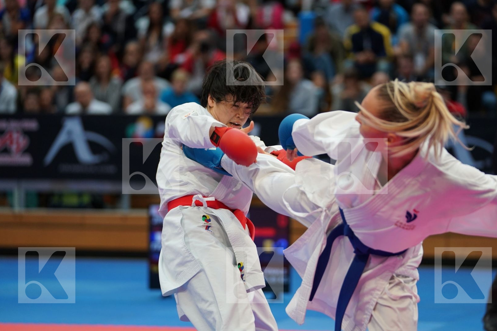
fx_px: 2043
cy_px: 166
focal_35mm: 148
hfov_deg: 13.9
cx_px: 255
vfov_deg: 9.3
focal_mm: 133
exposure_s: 1/1000
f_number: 2.8
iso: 1600
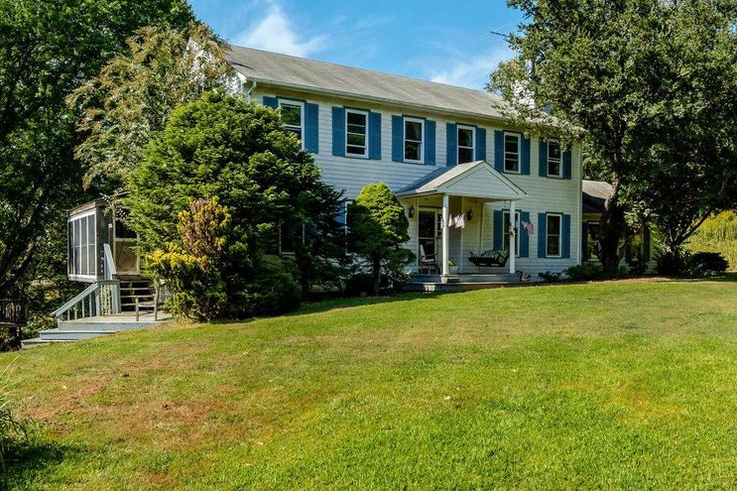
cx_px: 384
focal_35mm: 31
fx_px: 634
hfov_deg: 60.3
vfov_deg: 42.2
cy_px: 208
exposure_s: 1/1250
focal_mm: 16
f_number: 8
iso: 1250
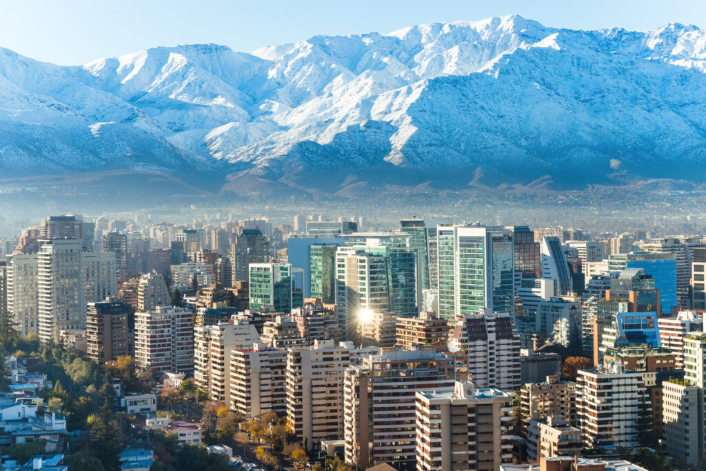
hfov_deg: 28.8
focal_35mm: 70
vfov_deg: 19.5
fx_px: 1373
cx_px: 353
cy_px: 236
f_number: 10
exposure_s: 1/250
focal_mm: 70
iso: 160
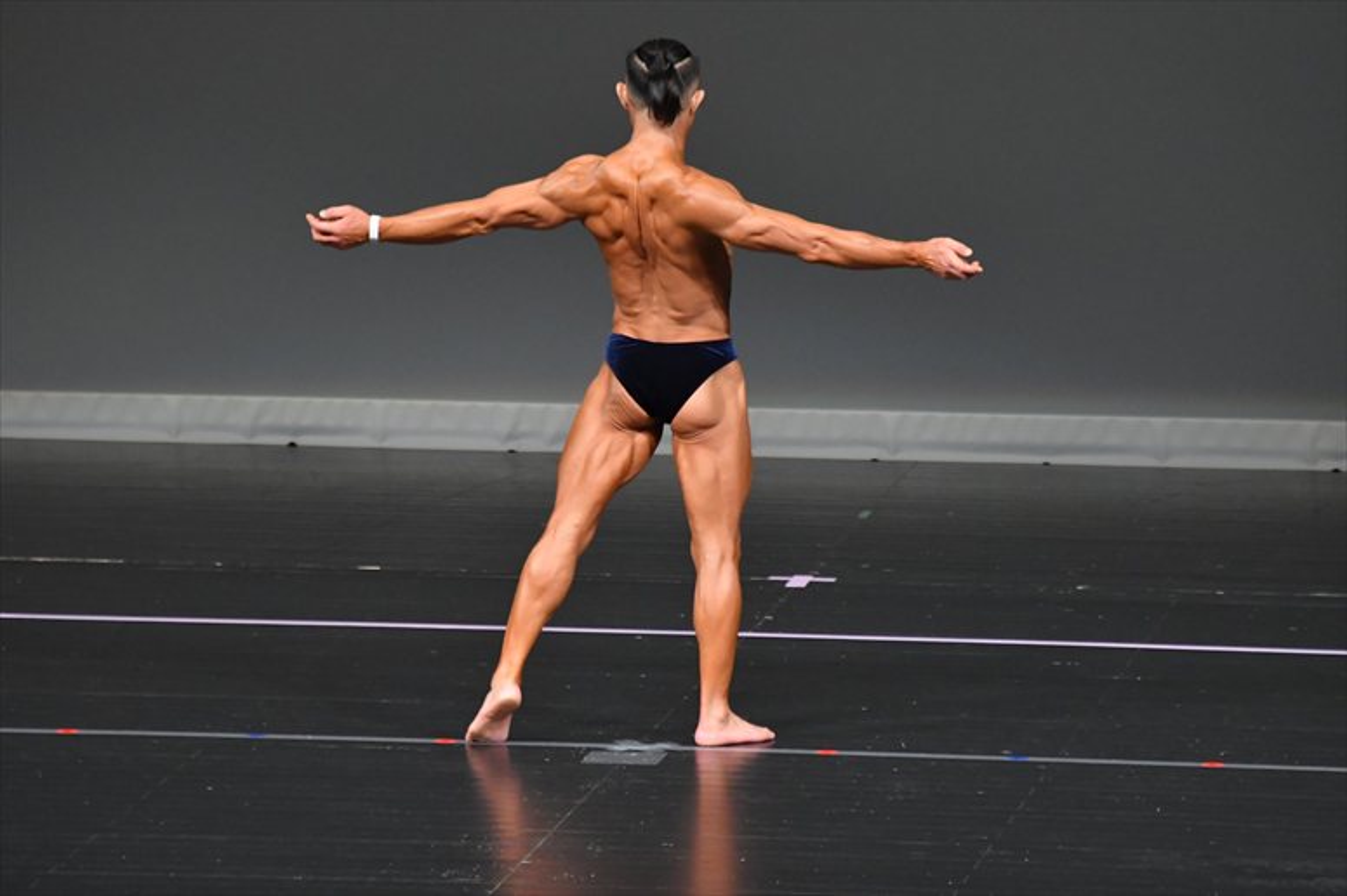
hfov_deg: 6.0
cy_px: 448
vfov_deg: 4.0
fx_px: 12903
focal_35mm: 345
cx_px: 674
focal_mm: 230
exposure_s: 1/400
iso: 4000
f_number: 5.6
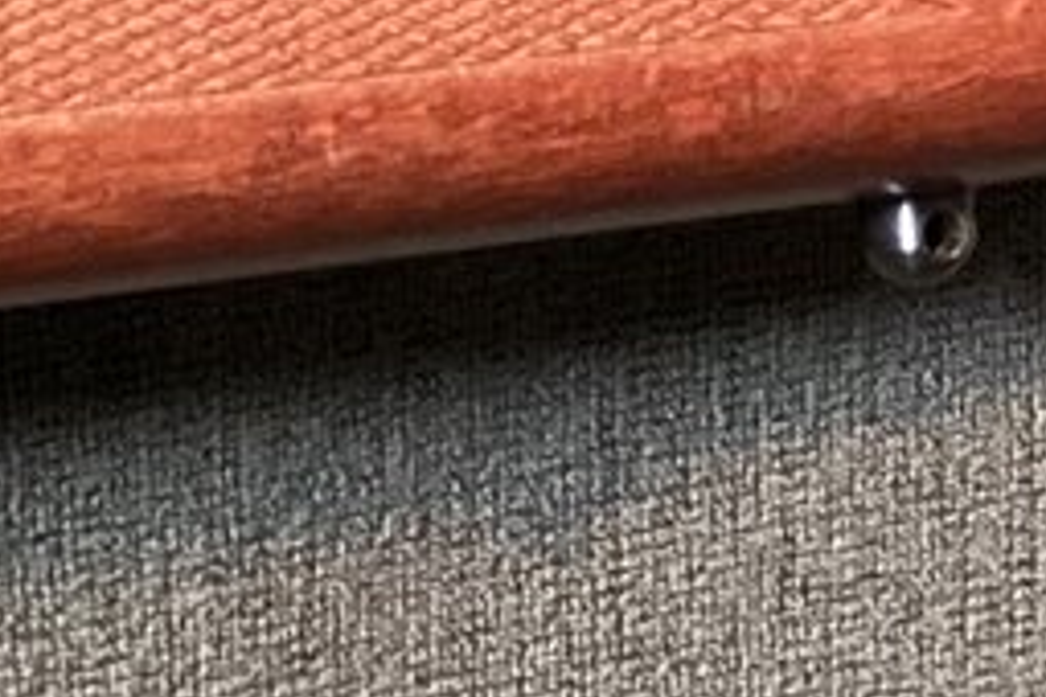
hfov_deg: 10.7
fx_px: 5549
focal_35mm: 191
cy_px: -416
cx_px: 773
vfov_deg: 7.1
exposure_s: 1/40
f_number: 2.4
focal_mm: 3.3
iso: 320
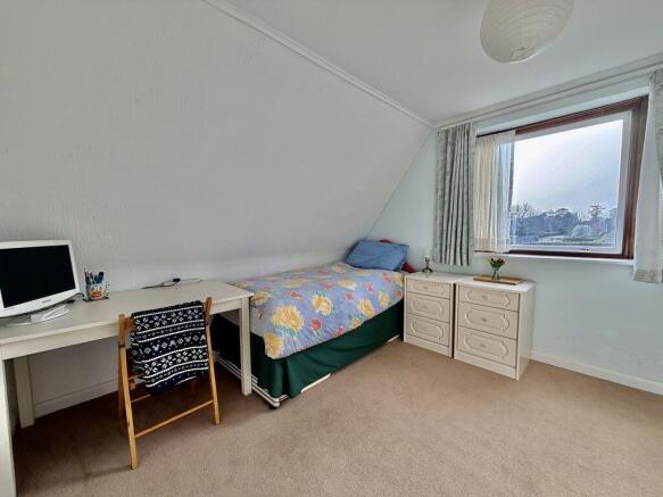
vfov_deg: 85.7
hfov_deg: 102.1
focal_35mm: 14
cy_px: 248
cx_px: 332
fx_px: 268
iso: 64
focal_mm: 2.22
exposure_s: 1/165
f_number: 2.2
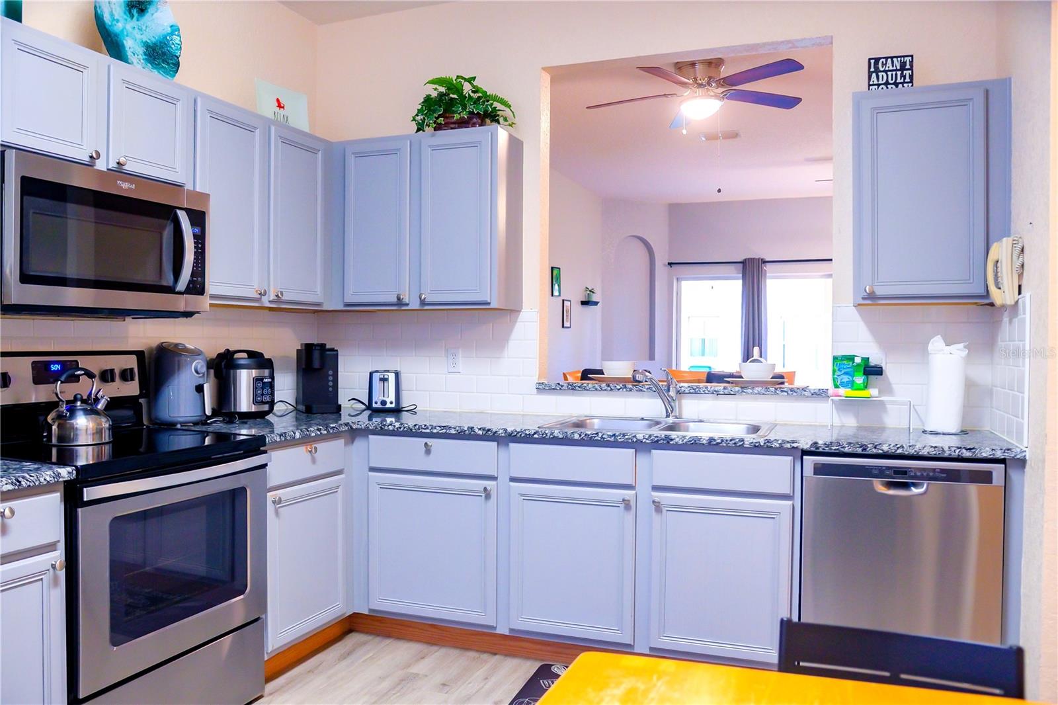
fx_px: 793
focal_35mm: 27
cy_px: 352
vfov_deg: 47.9
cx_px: 529
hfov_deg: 67.4
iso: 1250
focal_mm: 18
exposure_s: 1/80
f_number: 2.5
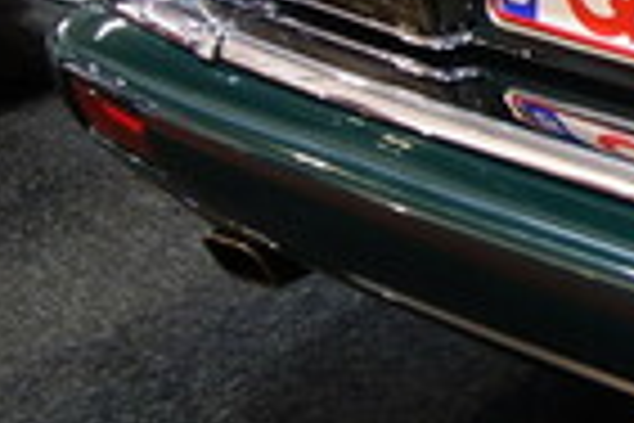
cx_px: 1187
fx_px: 2096
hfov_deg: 14.7
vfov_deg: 11.4
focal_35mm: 119
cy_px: -36
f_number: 1.8
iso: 320
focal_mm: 10.4
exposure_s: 1/30
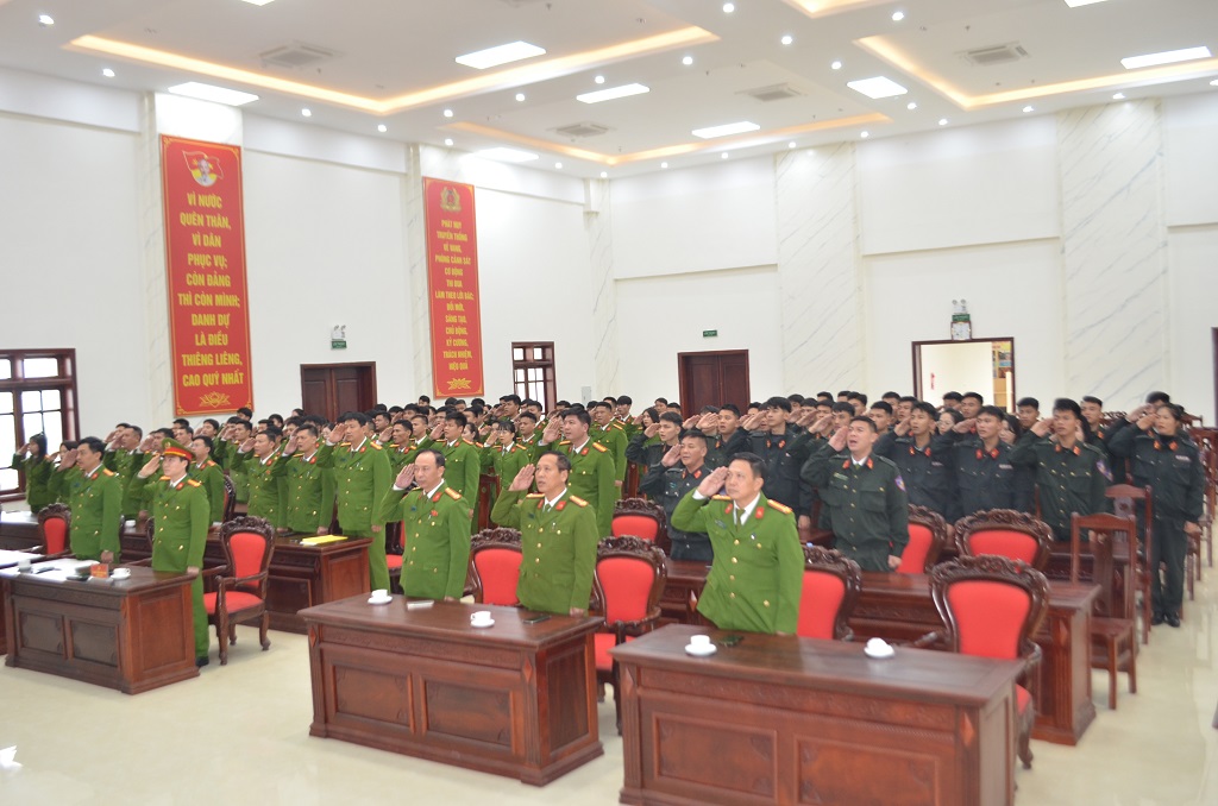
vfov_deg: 39.8
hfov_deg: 57.3
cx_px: 609
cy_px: 403
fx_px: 1114
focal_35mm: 33
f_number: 4.5
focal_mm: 22
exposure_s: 1/80
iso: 640
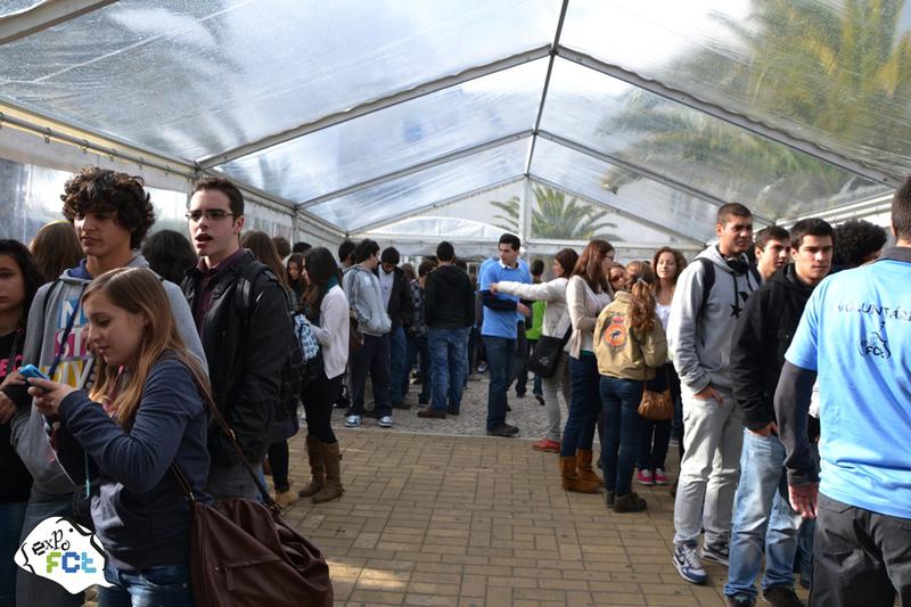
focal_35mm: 27
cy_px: 304
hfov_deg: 67.4
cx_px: 456
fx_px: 683
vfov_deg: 47.9
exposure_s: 1/125
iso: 100
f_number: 5.6
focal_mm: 18
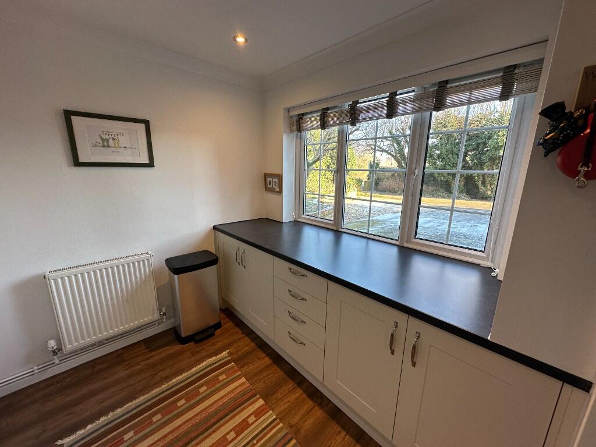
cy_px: 224
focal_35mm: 14
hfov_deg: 102.1
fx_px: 241
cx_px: 298
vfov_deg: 85.7
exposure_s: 1/100
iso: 100
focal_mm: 2.22
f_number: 2.2
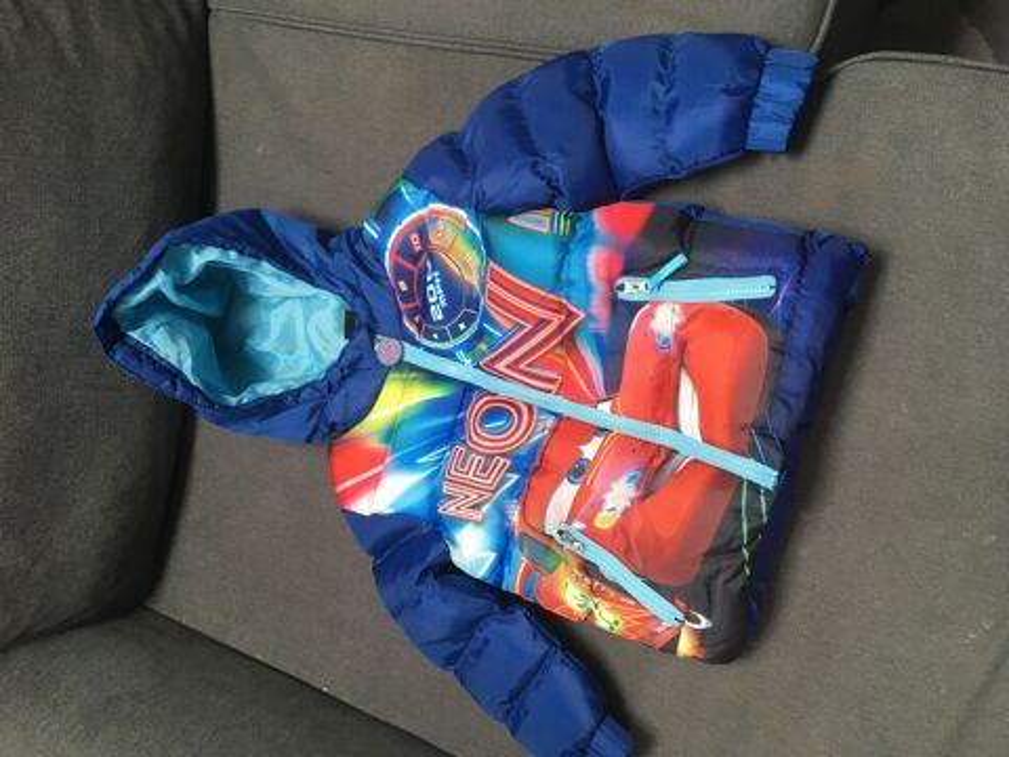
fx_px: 845
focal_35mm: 29
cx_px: 504
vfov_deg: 48.2
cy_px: 378
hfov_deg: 61.7
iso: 50
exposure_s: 1/33
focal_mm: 4.15
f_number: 2.2
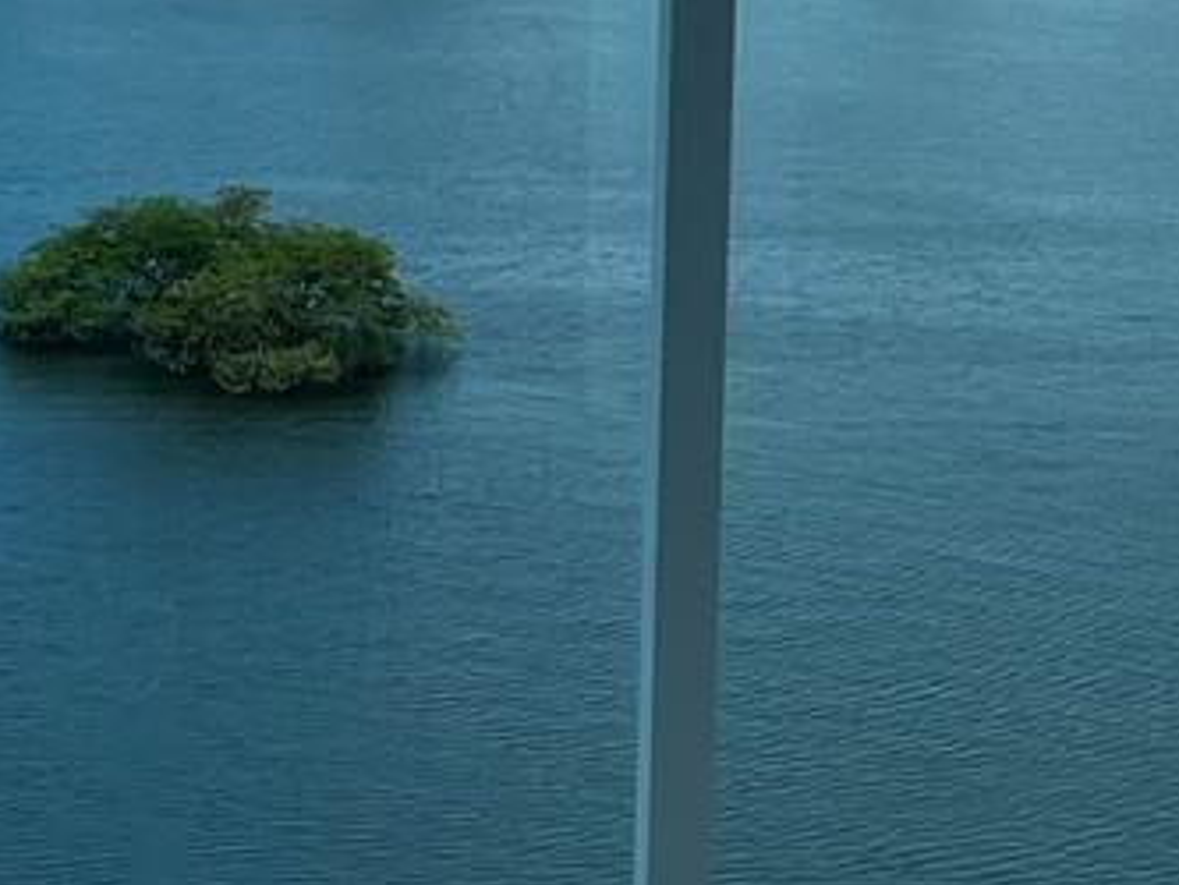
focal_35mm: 125
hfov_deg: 15.6
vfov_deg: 11.6
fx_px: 4259
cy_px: -258
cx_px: 159
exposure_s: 1/3704
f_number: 1.5
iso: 50
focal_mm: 5.7
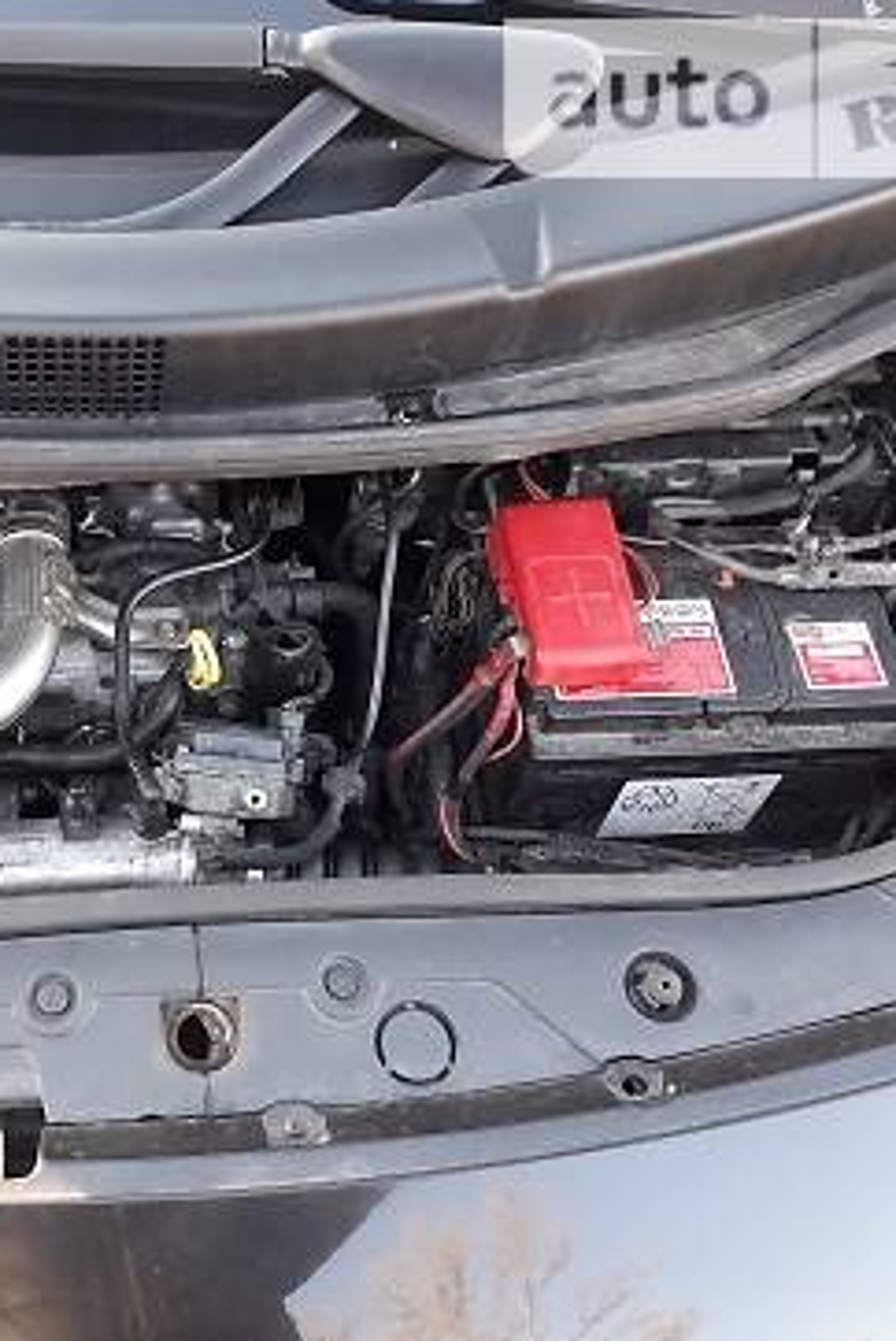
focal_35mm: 40
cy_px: 691
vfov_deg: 48.4
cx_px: 137
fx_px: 1490
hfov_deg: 32.2
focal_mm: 3.6
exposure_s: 1/50
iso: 64
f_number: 1.9
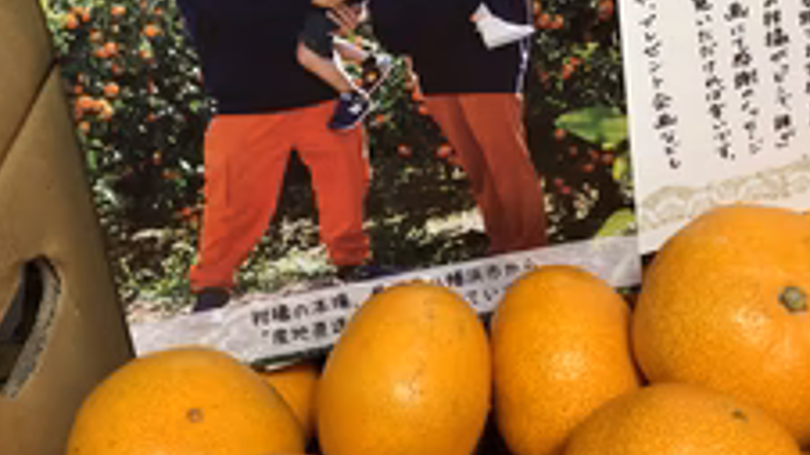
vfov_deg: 22.2
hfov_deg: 37.4
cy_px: 172
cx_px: 620
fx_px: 1160
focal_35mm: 54
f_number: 1.8
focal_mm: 3.99
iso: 40
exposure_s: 1/23
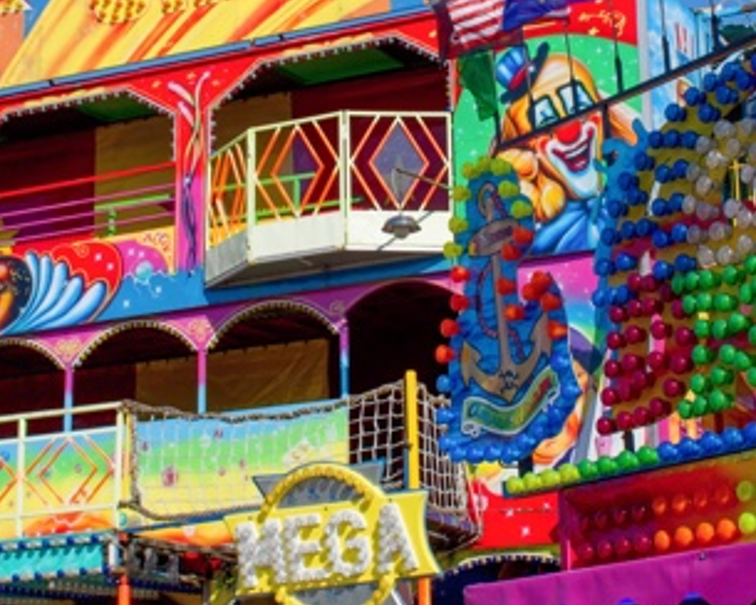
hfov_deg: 18.8
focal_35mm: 102
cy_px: 121
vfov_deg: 15.0
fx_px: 2282
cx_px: 446
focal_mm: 32
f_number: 11
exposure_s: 1/500
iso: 200
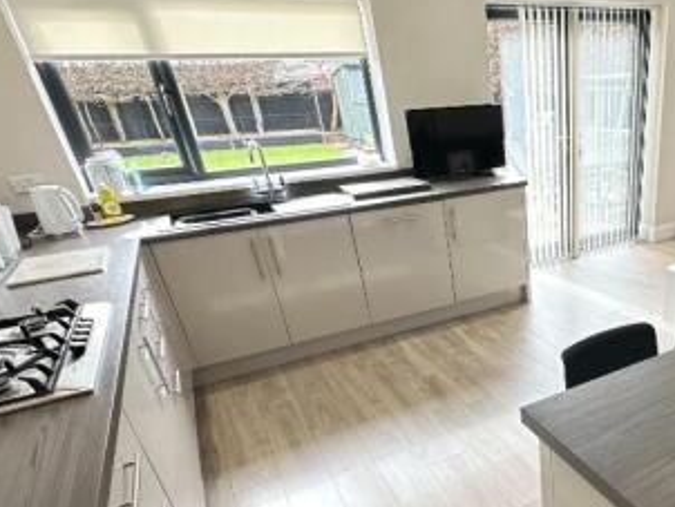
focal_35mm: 27
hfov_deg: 59.9
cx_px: 544
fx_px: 527
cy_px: 370
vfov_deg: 49.7
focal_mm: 2.22
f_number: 2.2
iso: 125
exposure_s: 1/99
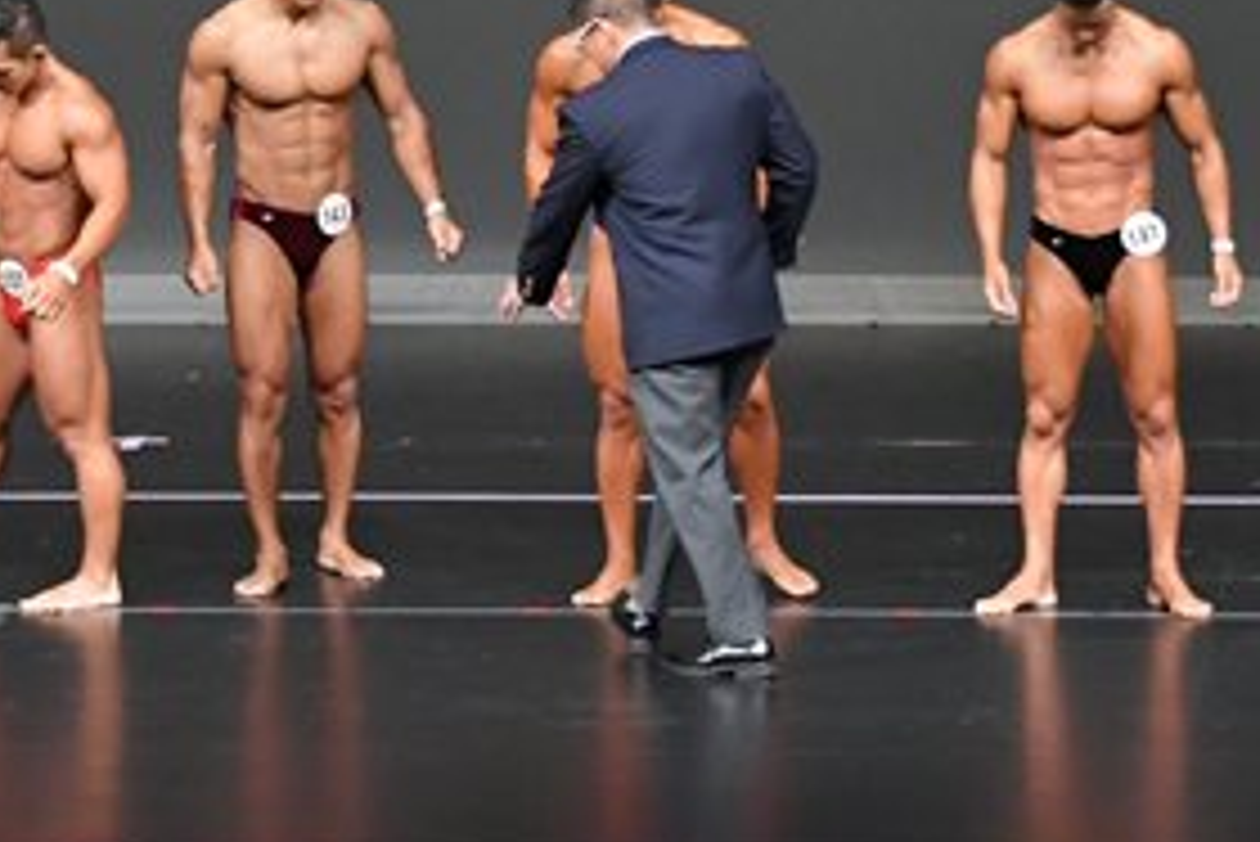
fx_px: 11906
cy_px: 14
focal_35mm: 340
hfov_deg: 6.1
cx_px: 209
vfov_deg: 4.0
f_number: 5.6
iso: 4000
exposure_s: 1/400
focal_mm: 82
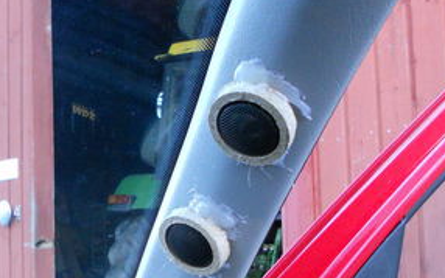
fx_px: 776
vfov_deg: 20.2
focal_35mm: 64
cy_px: 205
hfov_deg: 31.9
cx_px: 187
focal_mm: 4.9
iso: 400
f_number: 3.2
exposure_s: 1/60
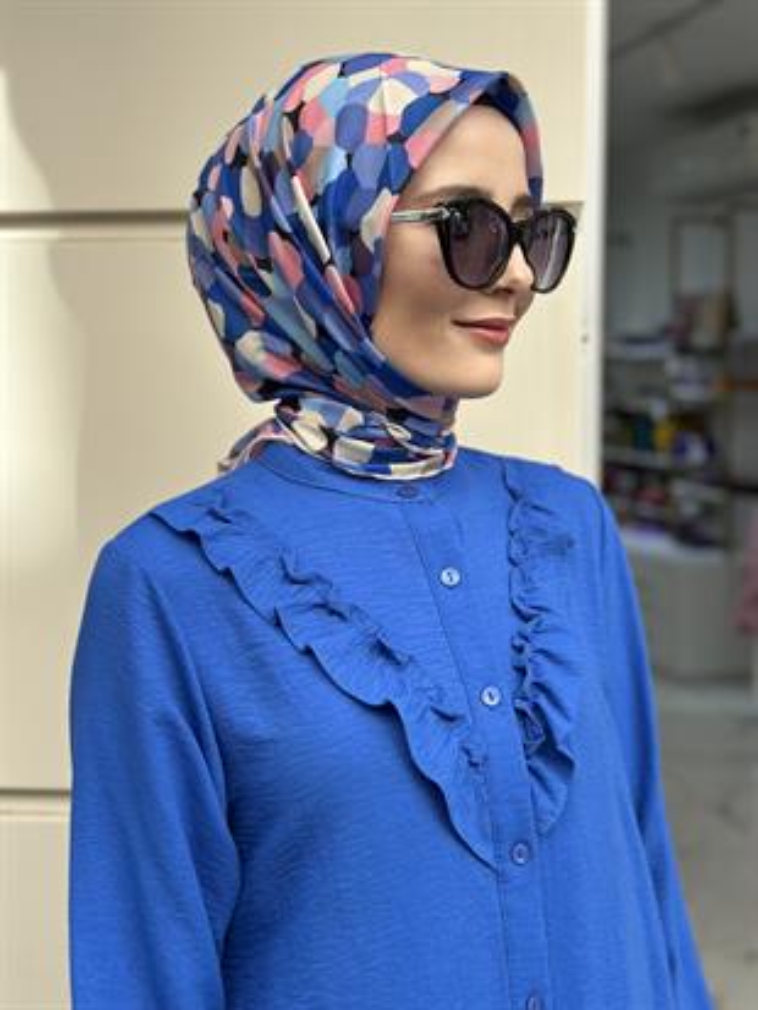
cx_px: 379
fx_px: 1401
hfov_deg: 30.3
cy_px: 505
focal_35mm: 48
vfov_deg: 39.6
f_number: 1.78
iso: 80
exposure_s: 1/642
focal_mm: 6.86
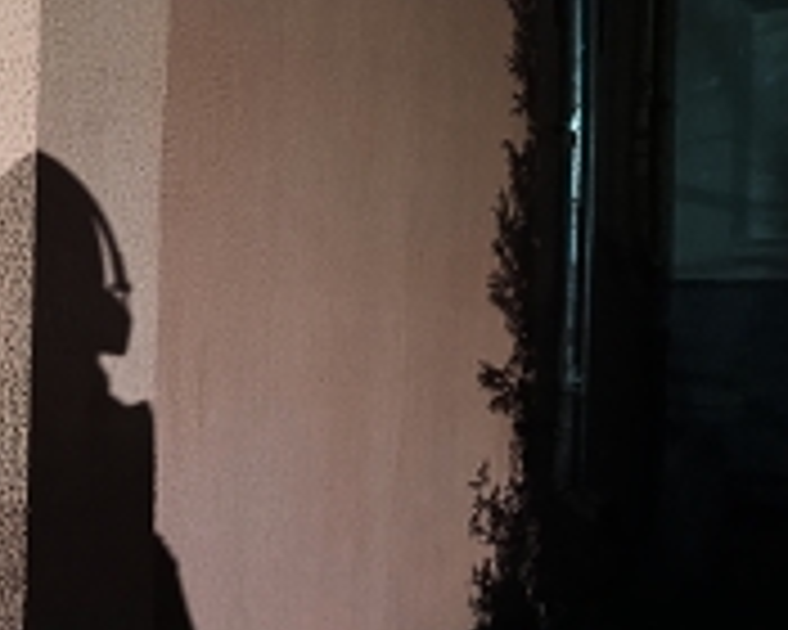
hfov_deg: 37.5
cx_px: 32
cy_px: 320
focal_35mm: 45
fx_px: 1049
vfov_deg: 33.4
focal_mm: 6.14
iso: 20000
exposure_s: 1/14.3
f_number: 1.6
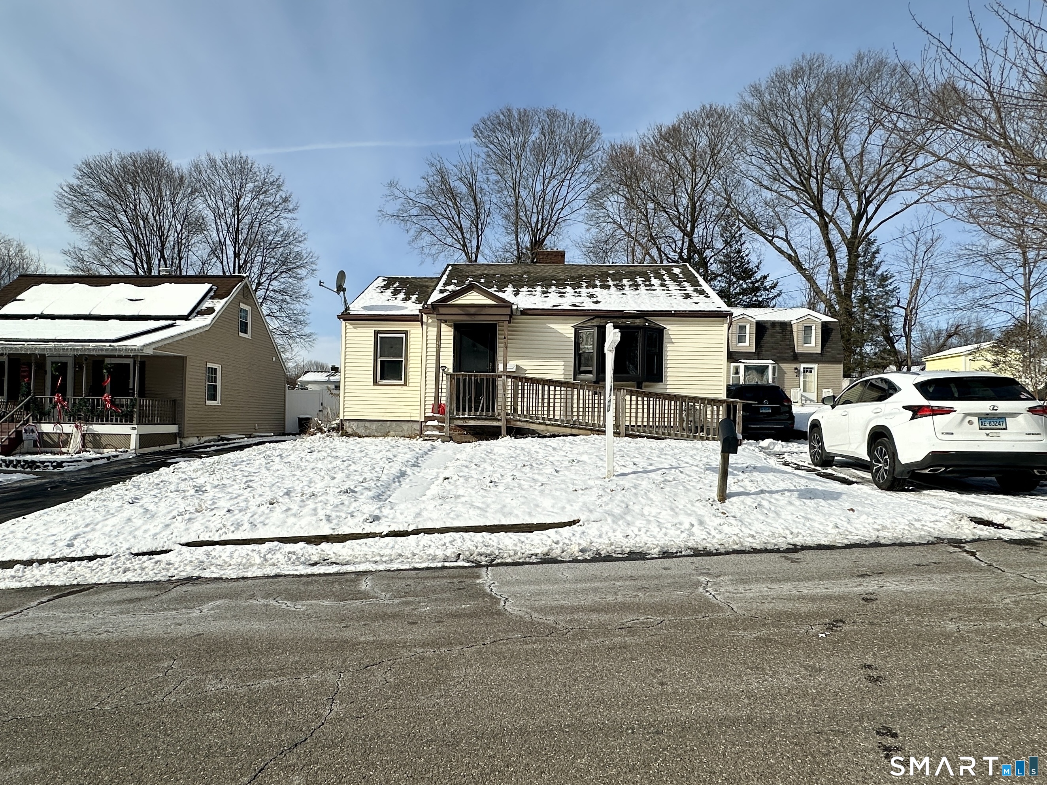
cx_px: 524
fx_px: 423
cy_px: 392
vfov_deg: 85.7
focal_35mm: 14
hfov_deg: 102.1
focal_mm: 2.22
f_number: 2.2
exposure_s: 1/4292
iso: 50
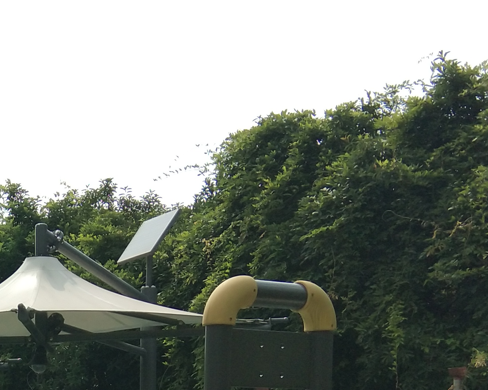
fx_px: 1372
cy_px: 572
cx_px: -94
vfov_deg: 15.1
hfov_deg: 19.1
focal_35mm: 95
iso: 50
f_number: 2.2
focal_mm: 3.69
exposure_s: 1/1121
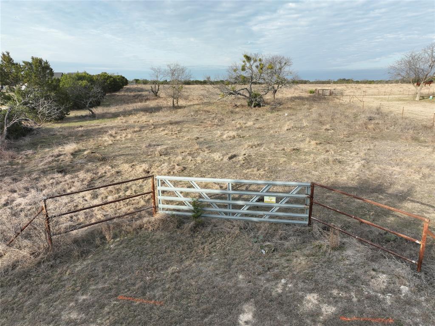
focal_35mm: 24
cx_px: 218
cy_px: 163
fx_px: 301
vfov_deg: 56.8
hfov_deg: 71.6
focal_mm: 12.29
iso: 100
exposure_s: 1/500
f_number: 2.8
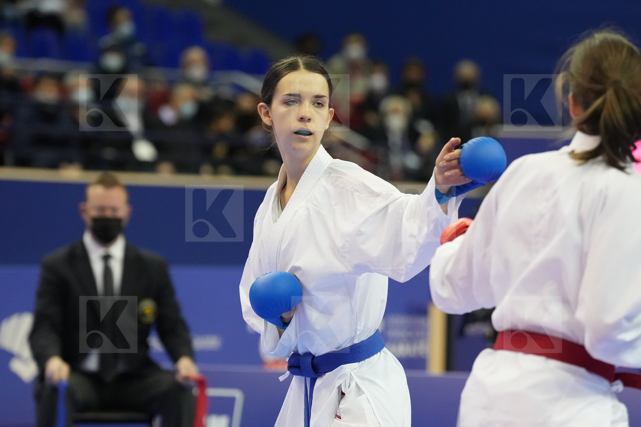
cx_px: 320
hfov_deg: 10.0
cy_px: 214
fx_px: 3649
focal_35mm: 205
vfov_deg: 6.7
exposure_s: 1/1000
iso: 4000
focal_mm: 137
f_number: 2.8
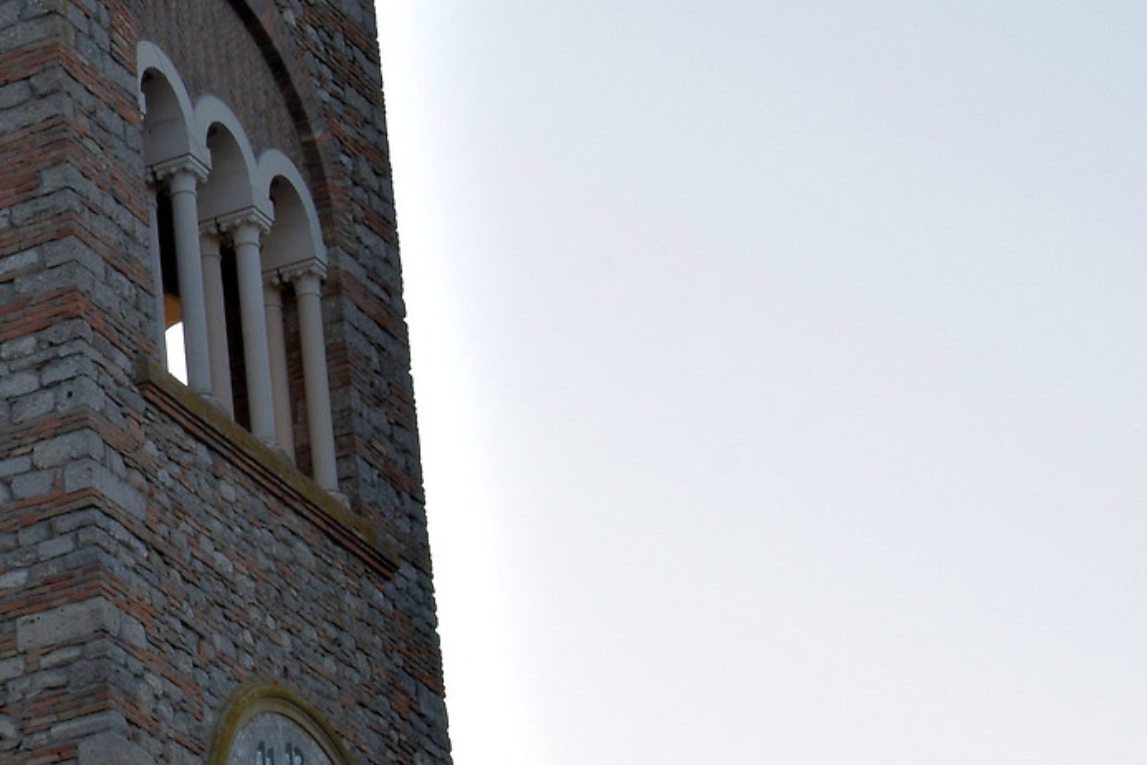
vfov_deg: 7.6
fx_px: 5790
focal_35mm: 182
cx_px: -260
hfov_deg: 11.1
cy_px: 368
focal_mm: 35
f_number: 22
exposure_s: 1/10
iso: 100
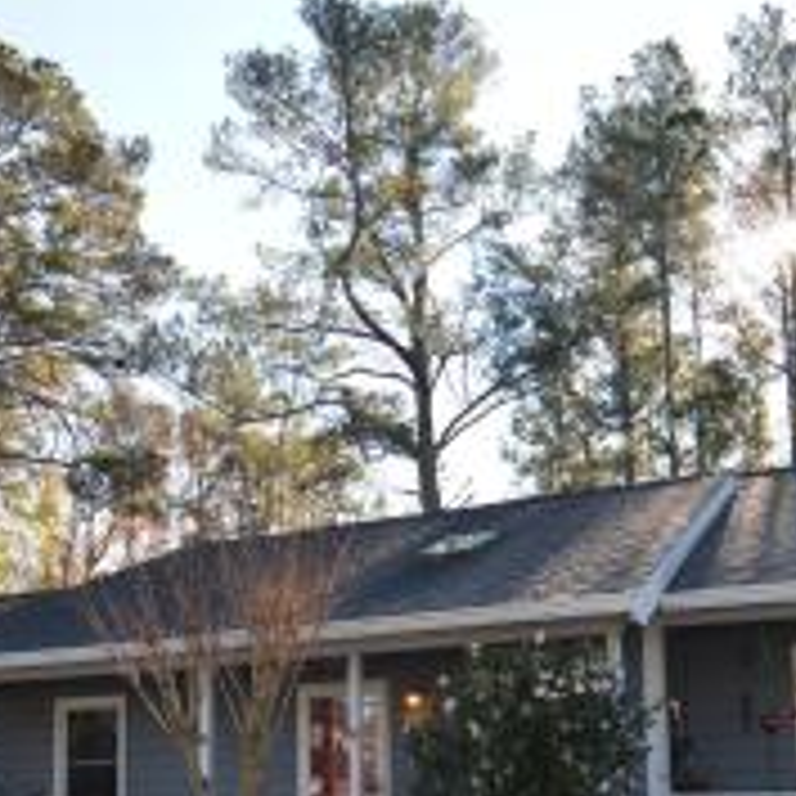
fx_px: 1015
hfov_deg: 42.7
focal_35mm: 39
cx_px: 335
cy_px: 652
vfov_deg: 40.8
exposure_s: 1/125
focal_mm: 12
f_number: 5.6
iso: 110
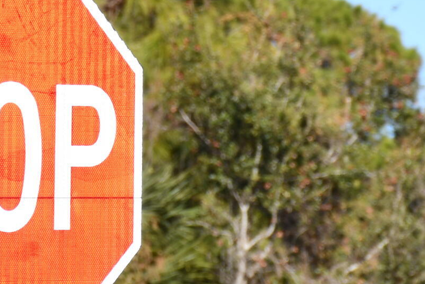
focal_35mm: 533
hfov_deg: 3.9
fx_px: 6293
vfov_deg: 2.6
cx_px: 31
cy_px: -76
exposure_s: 1/250
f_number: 10
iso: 100
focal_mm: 95
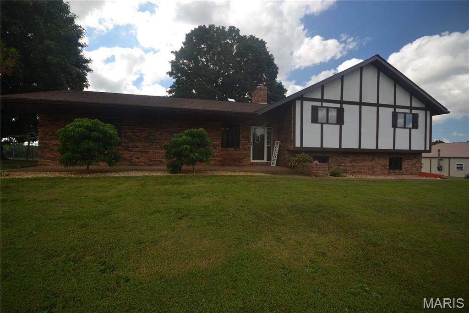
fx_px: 195
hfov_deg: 100.4
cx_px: 234
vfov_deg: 77.3
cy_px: 156
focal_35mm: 15
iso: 125
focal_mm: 10
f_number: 5.6
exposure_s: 1/125
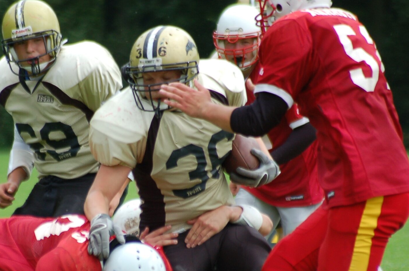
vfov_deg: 2.0
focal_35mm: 701
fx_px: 7950
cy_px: 193
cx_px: 149
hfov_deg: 2.9
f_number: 5.6
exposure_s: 1/640
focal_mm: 300
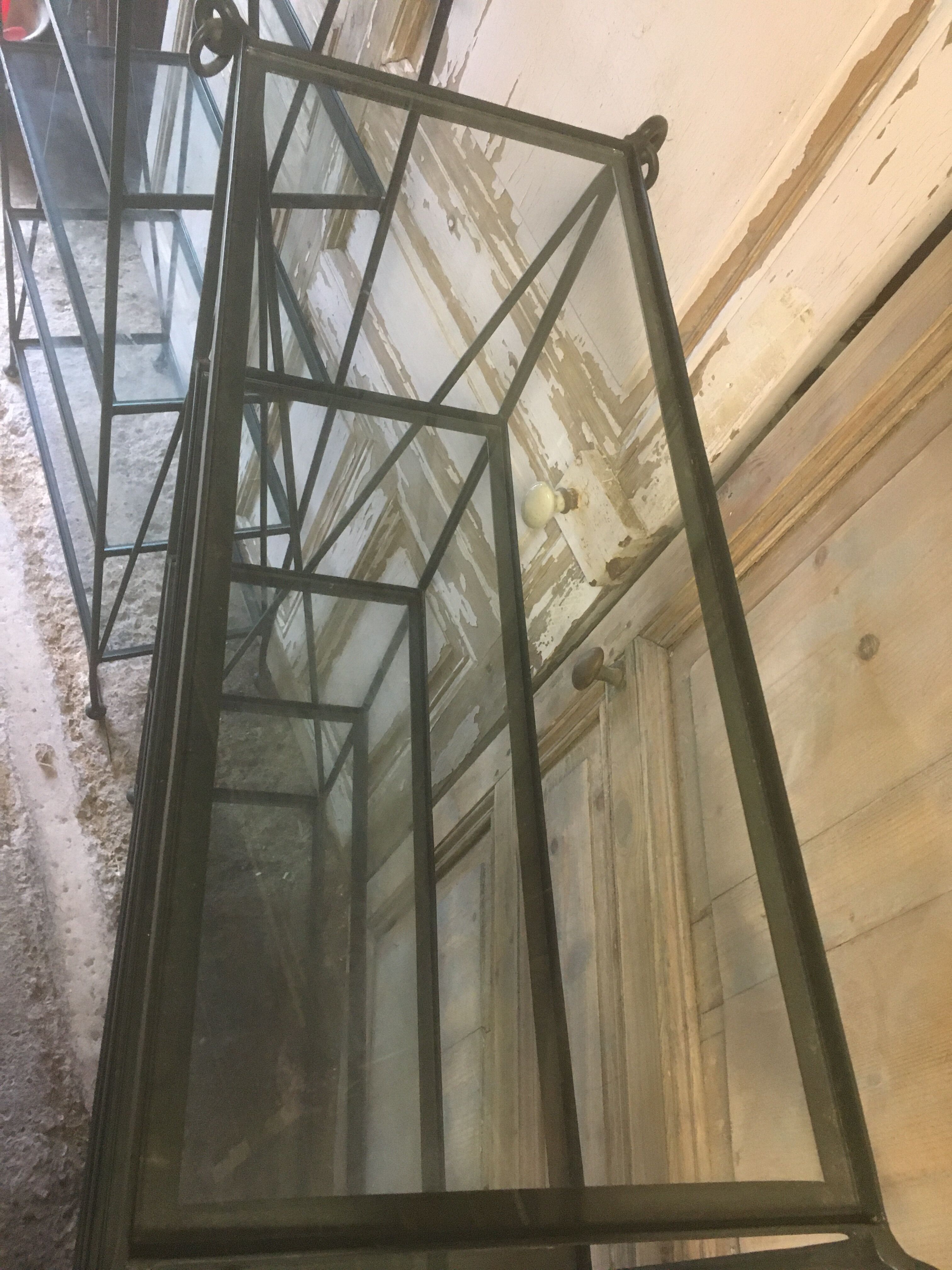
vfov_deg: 61.7
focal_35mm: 29
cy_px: 635
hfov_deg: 48.2
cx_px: 476
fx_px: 1063
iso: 250
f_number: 2.2
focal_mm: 4.15
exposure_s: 1/25
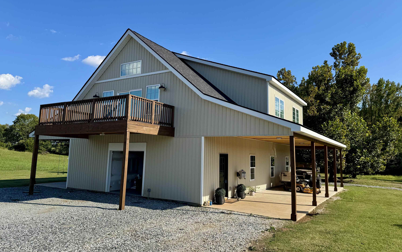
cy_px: 114
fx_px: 285
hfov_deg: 70.4
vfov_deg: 47.5
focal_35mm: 26
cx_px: 198
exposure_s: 1/3802
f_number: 1.78
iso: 80
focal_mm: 6.76
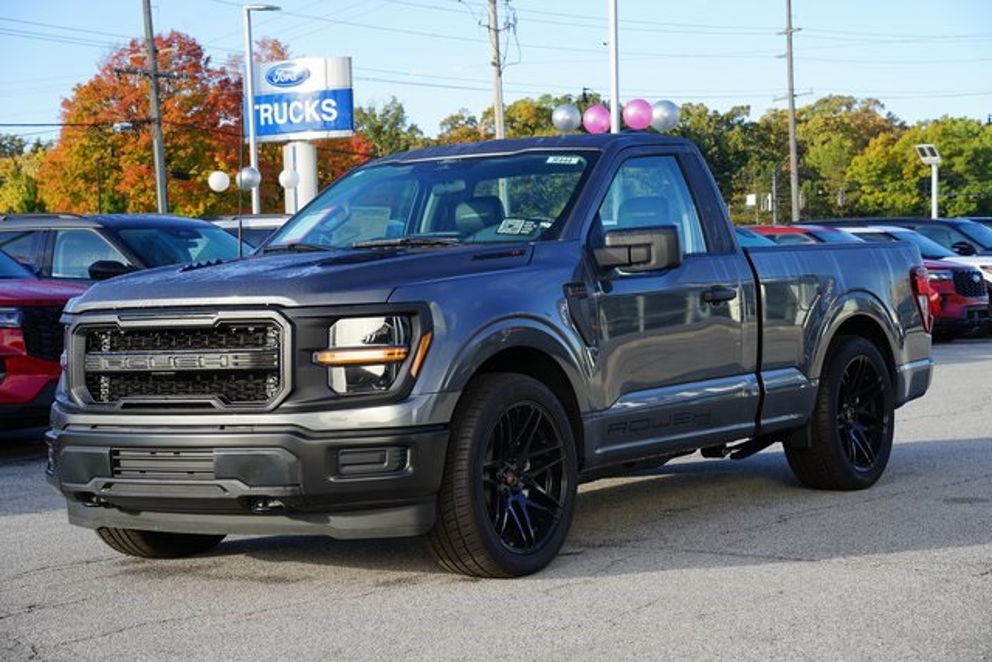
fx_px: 1929
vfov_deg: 19.5
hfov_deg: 28.8
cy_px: 331
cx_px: 496
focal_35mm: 70
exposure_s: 1/100
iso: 100
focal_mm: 70
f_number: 8
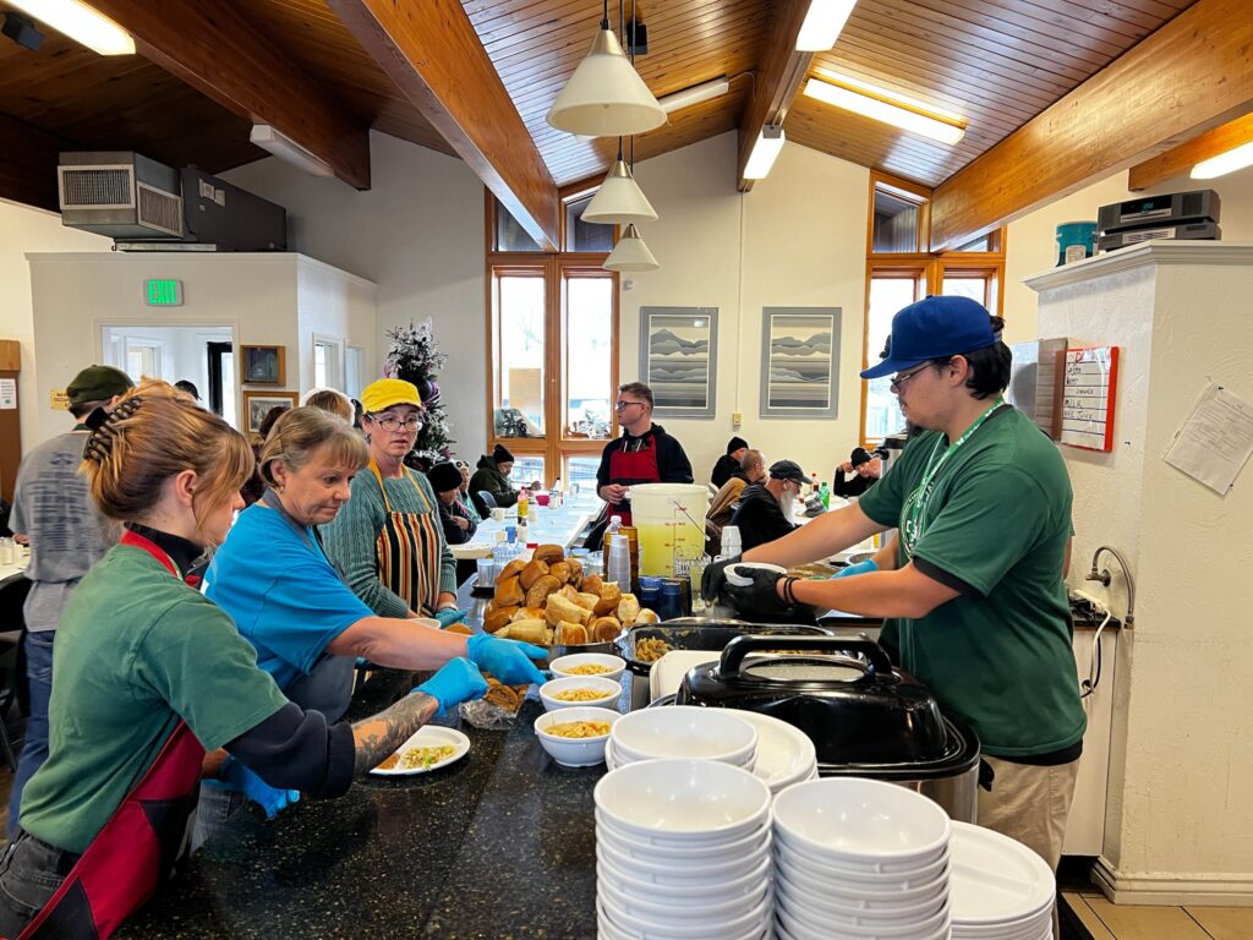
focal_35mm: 26
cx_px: 626
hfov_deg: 67.3
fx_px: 941
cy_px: 470
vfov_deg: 53.1
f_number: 1.5
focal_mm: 5.7
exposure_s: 1/60
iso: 125
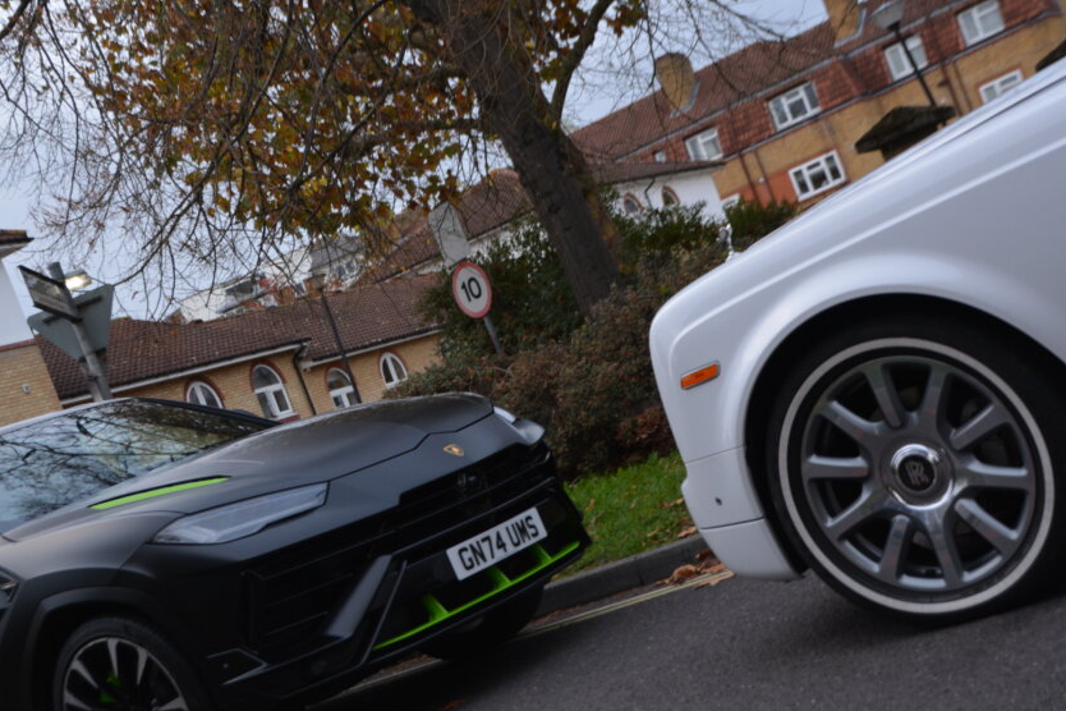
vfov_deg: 19.5
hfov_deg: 28.8
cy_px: 383
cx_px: 464
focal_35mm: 70
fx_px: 2073
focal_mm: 38
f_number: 4.5
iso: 450
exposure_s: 1/60
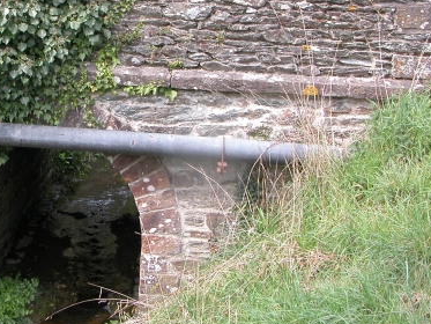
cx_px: 83
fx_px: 797
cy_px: 108
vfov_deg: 22.8
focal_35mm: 64
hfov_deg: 29.5
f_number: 4
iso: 100
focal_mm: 8.9
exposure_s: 1/93.7
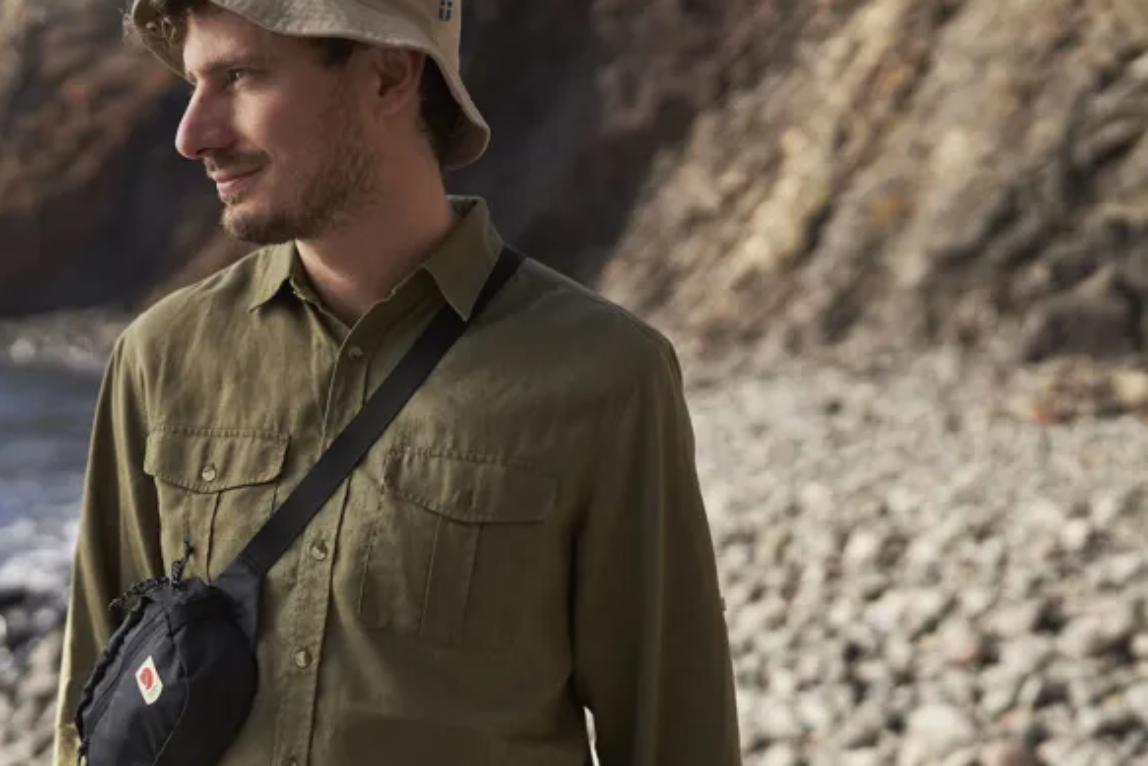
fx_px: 1531
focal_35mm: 48
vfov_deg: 28.1
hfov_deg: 40.5
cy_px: 444
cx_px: 368
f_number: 1.8
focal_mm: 35
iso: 80
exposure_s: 1/3200
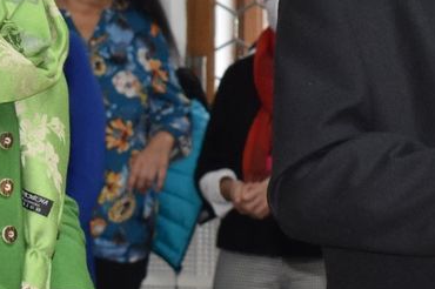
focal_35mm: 357
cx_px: 546
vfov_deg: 3.8
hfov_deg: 5.7
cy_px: 62
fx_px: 4312
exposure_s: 1/60
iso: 900
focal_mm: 55
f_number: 5.6
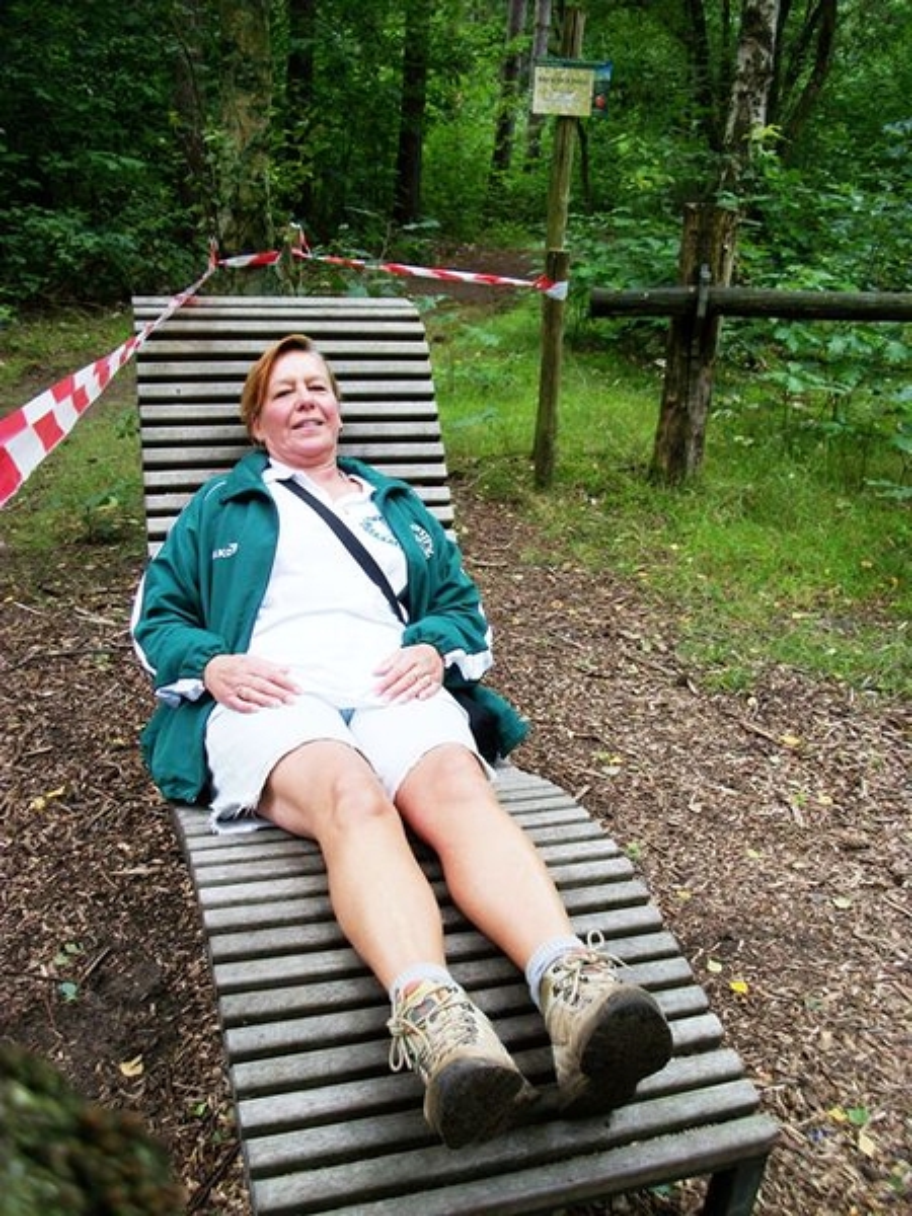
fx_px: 1124
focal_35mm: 32
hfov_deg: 44.2
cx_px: 456
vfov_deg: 56.8
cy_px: 608
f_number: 2.9
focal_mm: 5.7
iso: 97
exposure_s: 1/125
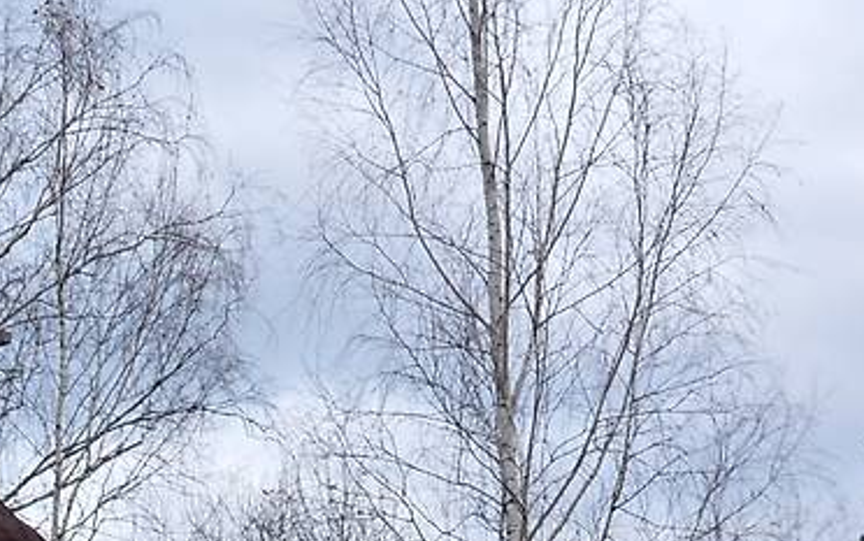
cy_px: 904
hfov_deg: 16.8
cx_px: -204
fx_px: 2780
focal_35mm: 118
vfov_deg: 10.6
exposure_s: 1/125
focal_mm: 24
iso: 100
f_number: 9
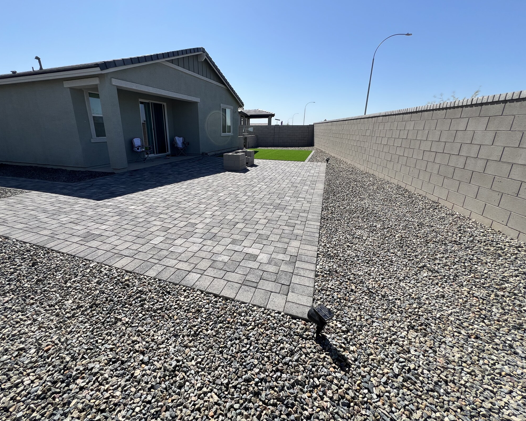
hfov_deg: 100.4
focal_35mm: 14
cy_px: 204
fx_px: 218
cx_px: 238
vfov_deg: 87.9
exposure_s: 1/1845
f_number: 1.8
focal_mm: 1.57
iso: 32
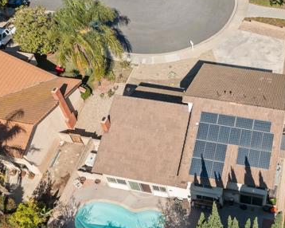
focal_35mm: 47
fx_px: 396
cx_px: 225
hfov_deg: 38.2
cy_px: 111
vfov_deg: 32.1
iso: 100
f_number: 5
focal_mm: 10.26
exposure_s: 1/60
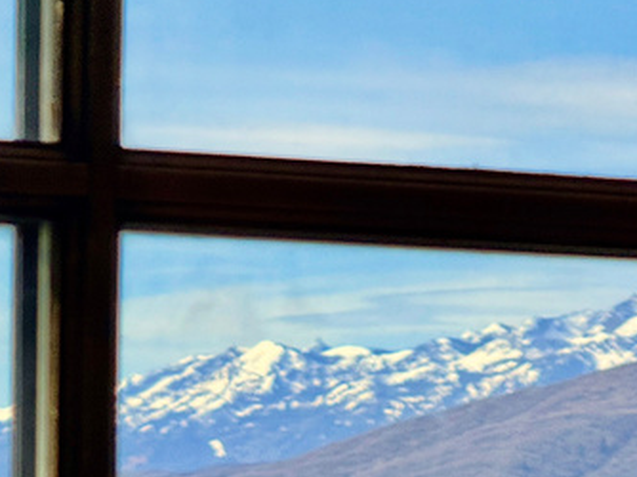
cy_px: 706
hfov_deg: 5.4
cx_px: 154
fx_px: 6767
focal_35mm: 368
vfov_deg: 4.0
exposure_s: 1/1064
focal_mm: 15.66
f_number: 2.8
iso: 50
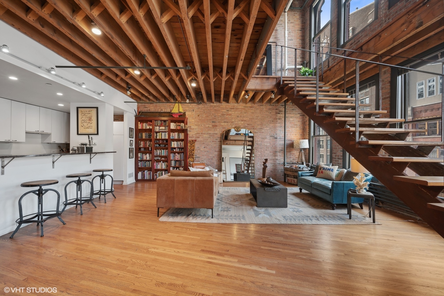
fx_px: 173
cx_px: 222
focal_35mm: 14
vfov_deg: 81.1
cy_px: 148
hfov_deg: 104.3
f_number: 10
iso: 100
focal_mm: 14
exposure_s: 1/2.5
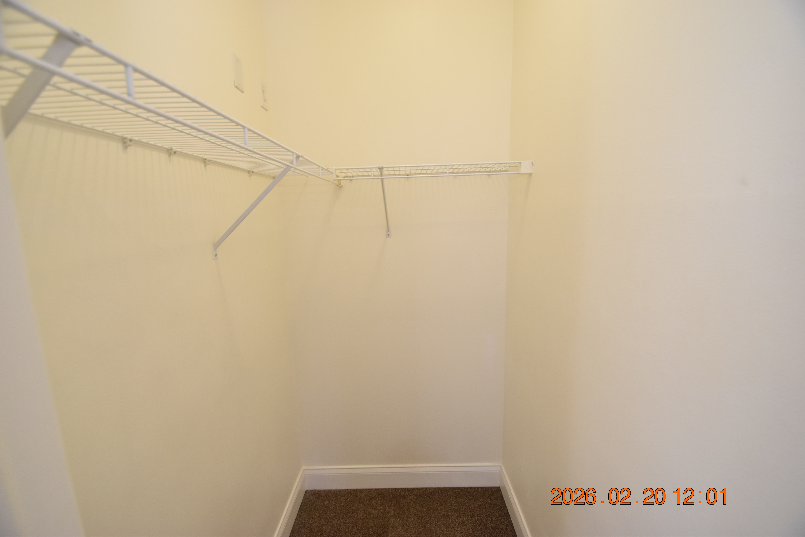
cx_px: 402
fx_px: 335
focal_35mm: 15
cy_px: 268
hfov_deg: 100.4
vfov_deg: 77.3
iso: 800
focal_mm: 10
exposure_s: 1/20
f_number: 3.5
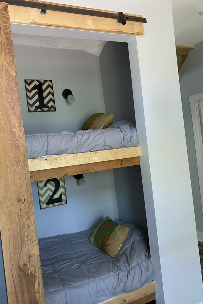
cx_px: 93
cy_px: 151
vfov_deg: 65.5
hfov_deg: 46.3
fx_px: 237
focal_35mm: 28
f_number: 1.8
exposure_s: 1/60
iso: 400
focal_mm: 4.25
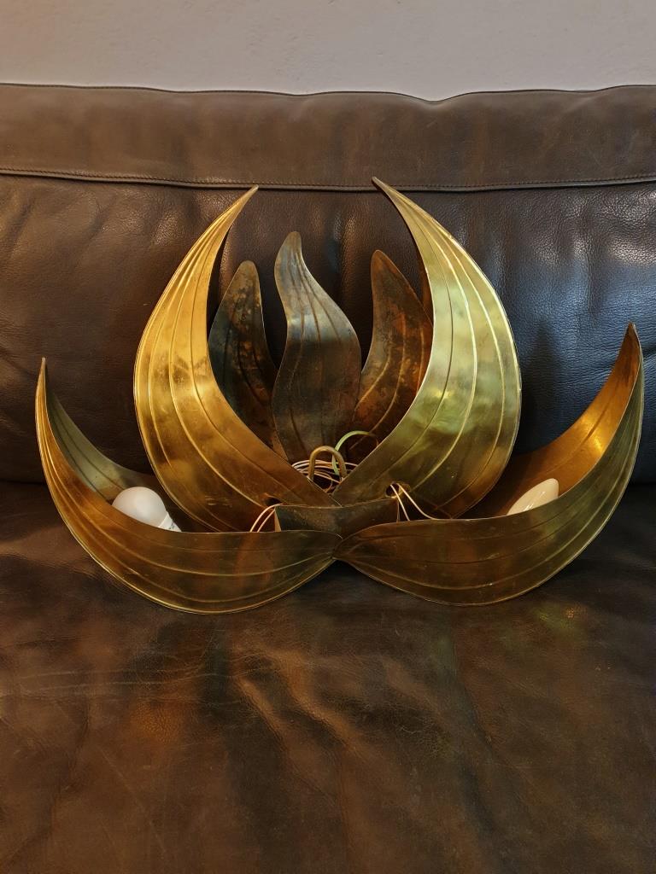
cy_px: 437
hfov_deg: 53.1
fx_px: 657
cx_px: 328
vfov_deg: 67.3
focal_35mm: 26
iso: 320
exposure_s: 1/33
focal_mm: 4.3
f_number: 1.5
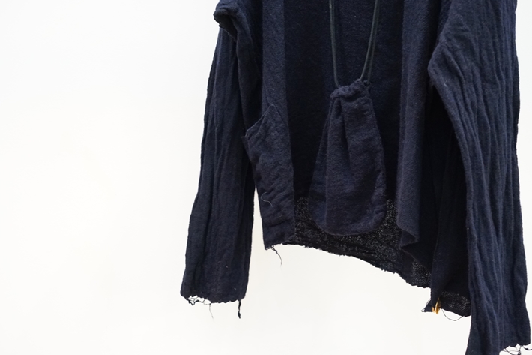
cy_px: 186
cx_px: 252
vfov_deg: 21.9
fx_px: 916
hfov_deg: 32.4
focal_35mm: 62
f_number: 4
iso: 2500
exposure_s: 1/60
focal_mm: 55
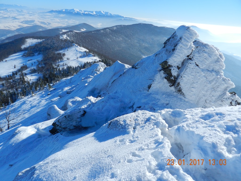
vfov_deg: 58.9
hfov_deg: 73.9
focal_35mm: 23
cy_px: 90
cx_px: 120
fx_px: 160
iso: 160
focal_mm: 4
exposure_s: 1/1000
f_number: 5
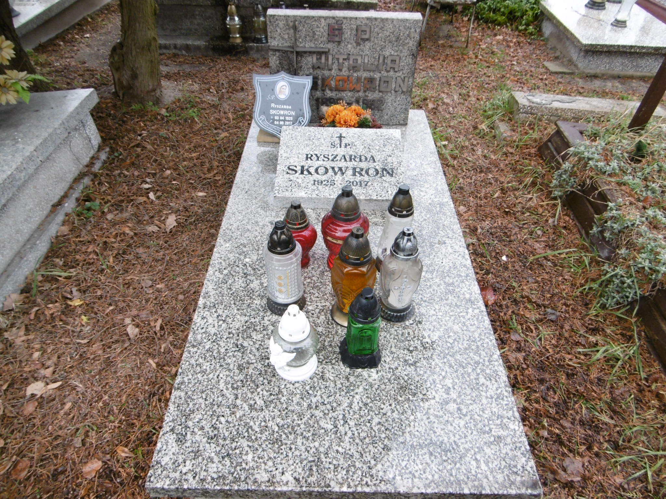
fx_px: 462
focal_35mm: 24
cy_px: 250
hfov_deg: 71.6
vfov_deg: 56.8
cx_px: 333
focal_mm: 4.3
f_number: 3.1
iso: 100
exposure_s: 1/60
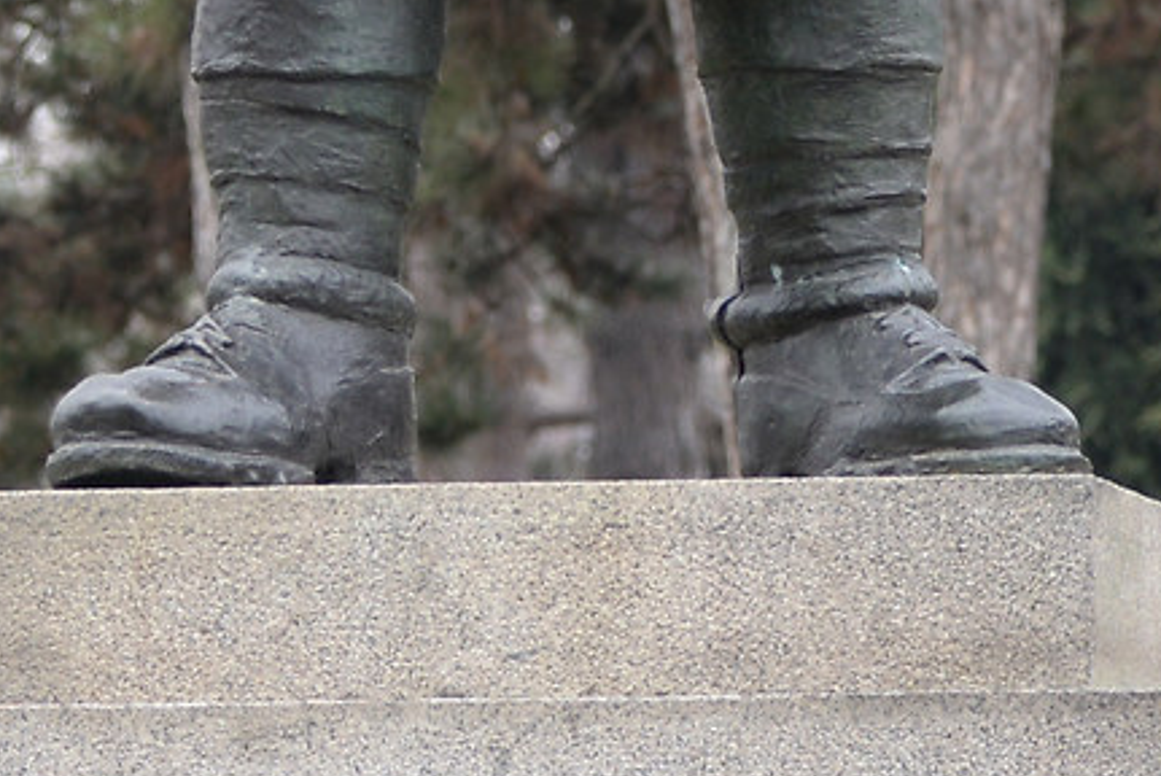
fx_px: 12586
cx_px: 404
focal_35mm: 390
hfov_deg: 5.3
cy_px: -132
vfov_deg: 3.5
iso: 400
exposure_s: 1/100
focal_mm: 70
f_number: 4.5
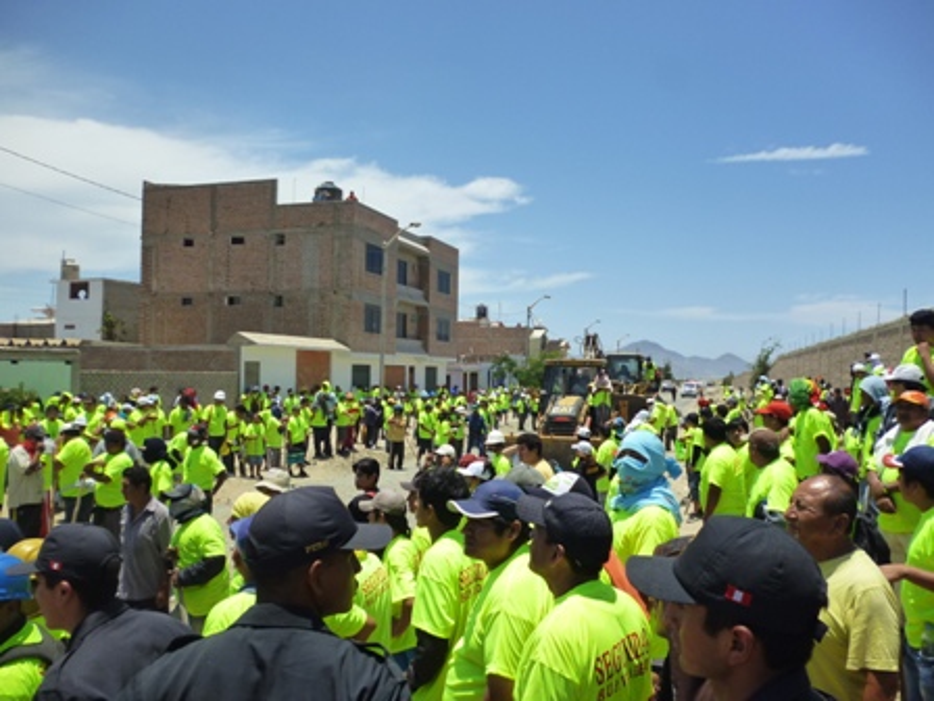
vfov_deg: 49.7
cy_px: 350
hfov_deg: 63.4
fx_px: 755
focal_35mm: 28
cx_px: 467
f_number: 9
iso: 160
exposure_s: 1/160
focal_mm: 5
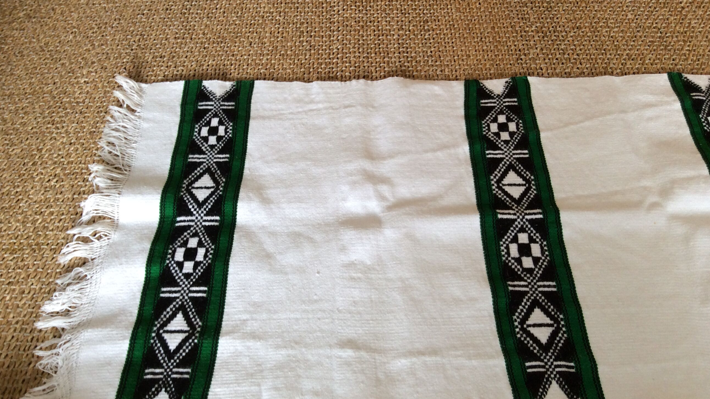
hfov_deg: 56.6
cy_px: 196
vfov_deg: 33.7
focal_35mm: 35
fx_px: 659
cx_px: 356
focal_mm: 3.3
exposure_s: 1/25
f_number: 2.4
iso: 50
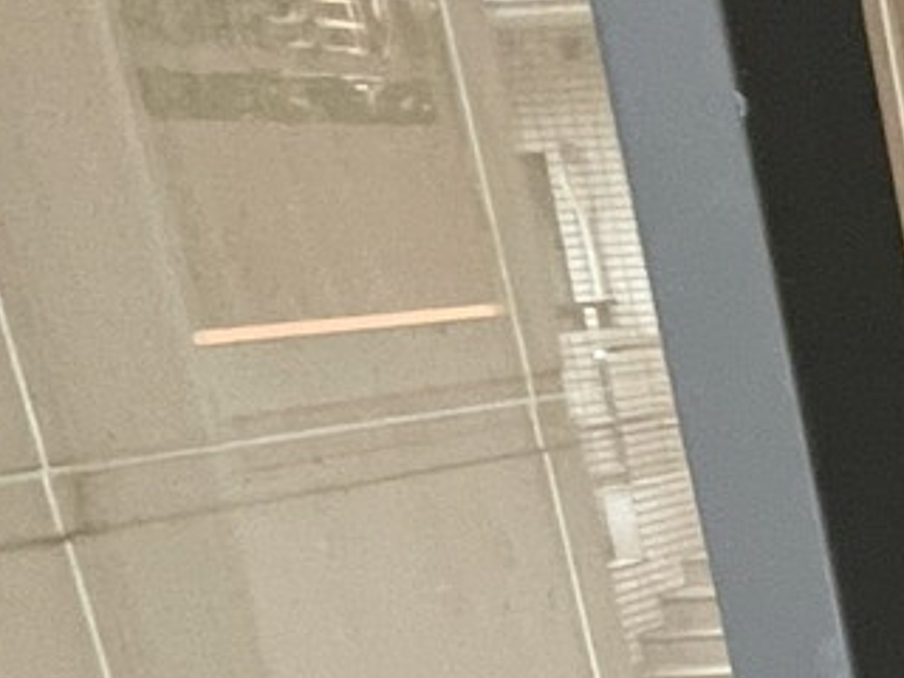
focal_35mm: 84
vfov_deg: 16.8
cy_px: 814
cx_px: 1994
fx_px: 2194
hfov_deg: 15.8
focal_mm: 1.55
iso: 320
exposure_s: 1/60
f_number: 2.4
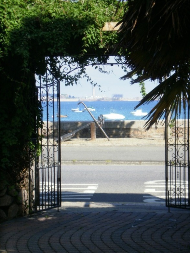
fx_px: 775
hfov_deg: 14.0
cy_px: 126
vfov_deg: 18.5
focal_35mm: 106
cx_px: 95
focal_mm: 18.6
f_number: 5.9
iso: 100
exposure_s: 1/200
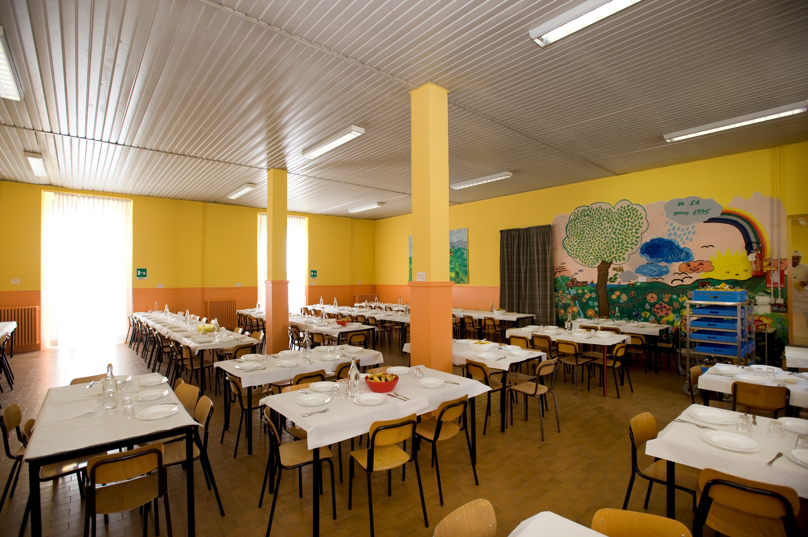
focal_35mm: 17
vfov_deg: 70.4
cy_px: 268
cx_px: 404
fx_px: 381
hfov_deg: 93.3
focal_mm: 17
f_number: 4
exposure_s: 1/80
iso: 200
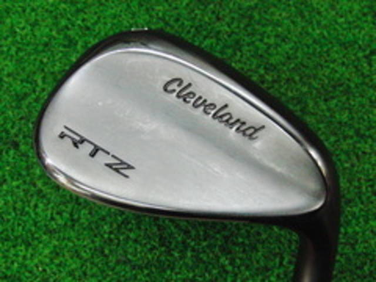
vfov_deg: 38.7
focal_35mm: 37
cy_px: 141
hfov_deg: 50.1
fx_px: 402
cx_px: 188
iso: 3200
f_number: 3.6
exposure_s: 1/400
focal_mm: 6.42
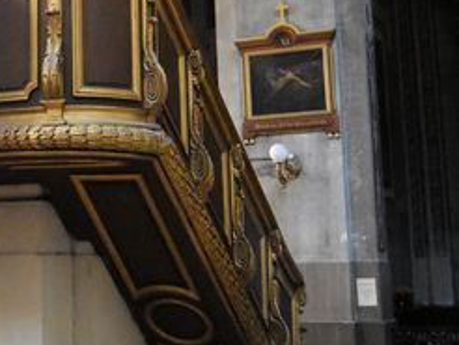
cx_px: 25
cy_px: -15
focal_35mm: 82
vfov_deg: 17.5
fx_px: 1088
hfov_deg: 23.1
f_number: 3.5
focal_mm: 20
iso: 5000
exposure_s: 1/60
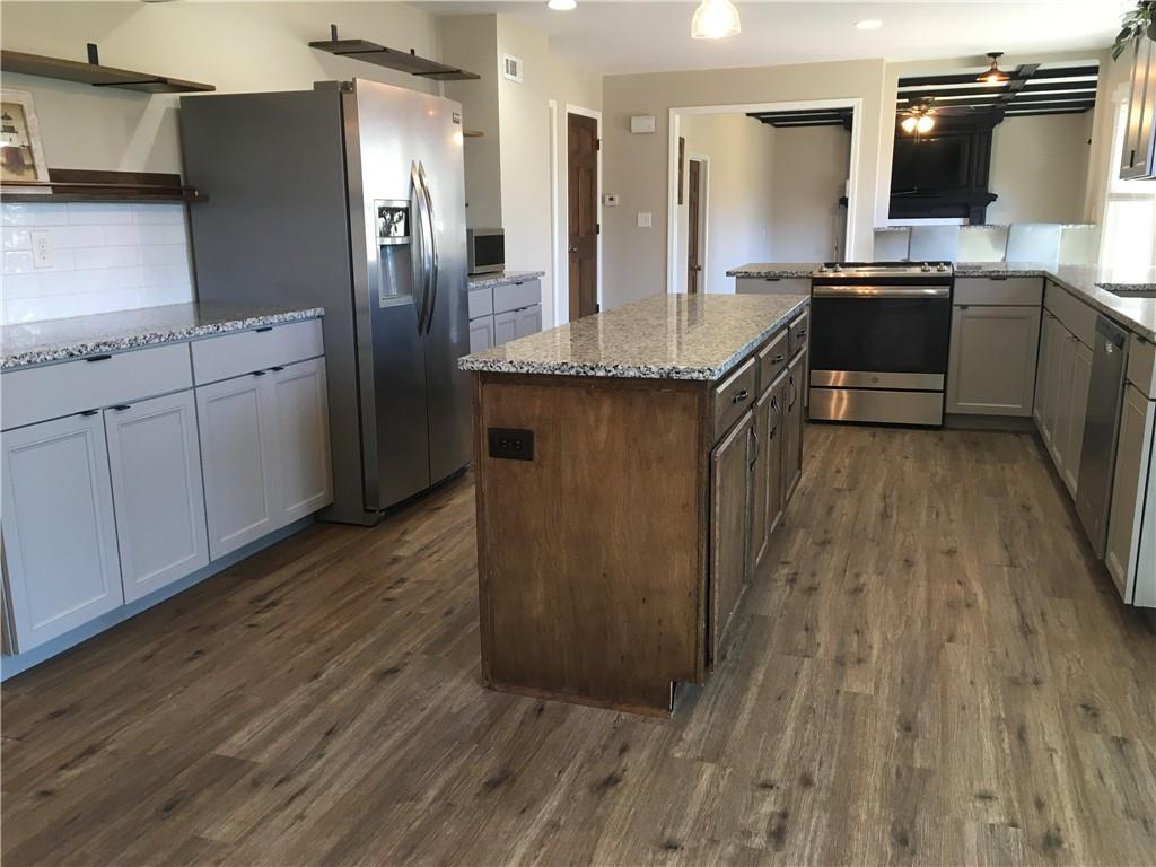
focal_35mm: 29
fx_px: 968
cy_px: 434
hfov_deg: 61.7
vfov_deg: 48.2
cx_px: 578
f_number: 2.2
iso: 64
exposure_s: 1/30
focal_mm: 4.15
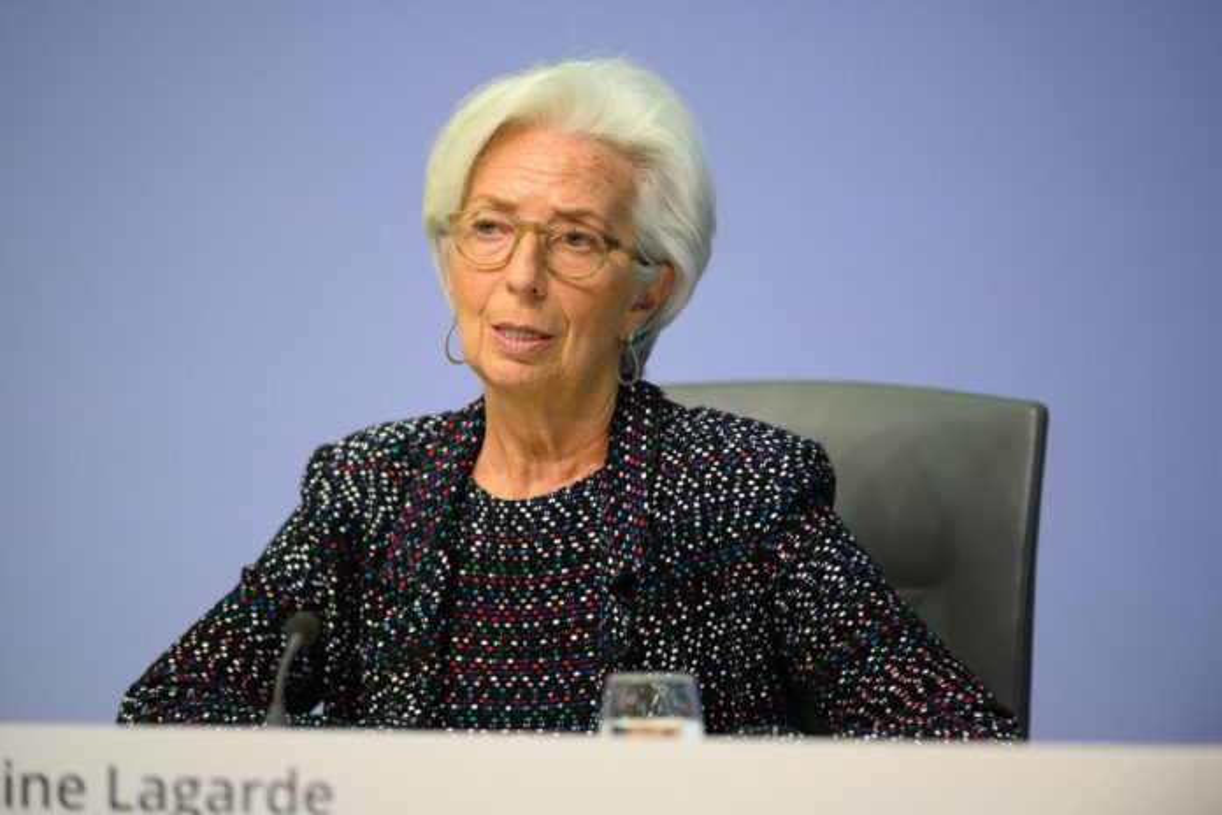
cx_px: 611
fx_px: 10183
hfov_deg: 6.9
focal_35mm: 300
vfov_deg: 4.6
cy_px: 408
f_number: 2.8
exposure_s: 1/320
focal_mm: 300
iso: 800
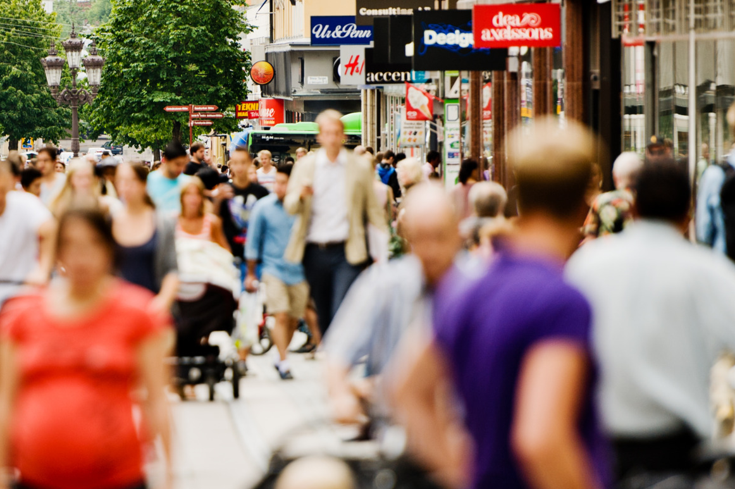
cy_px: 292
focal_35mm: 427
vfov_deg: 3.2
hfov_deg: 4.8
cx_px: 118
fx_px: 8711
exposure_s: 1/400
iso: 200
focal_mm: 200
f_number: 2.8
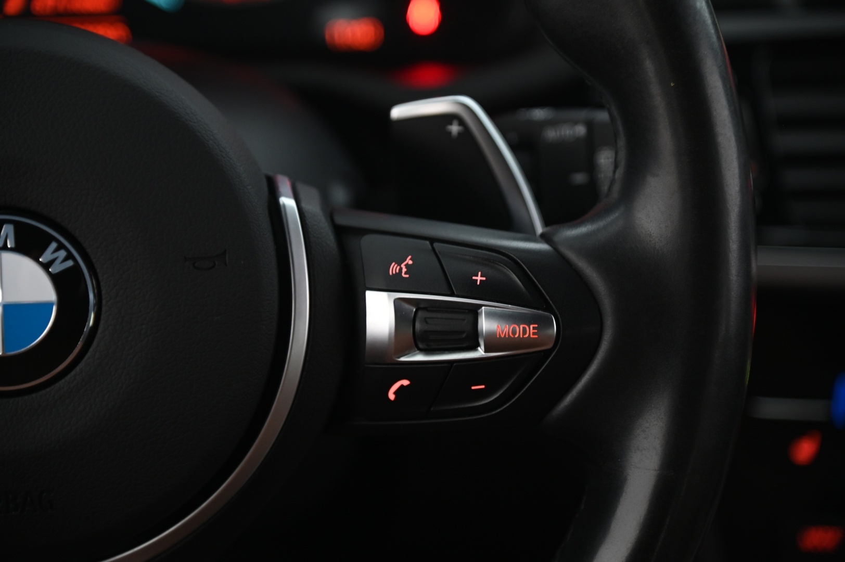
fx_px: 2814
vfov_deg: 11.4
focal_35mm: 120
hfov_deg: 17.1
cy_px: 281
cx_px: 422
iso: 2000
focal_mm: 120
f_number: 4
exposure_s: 1/15
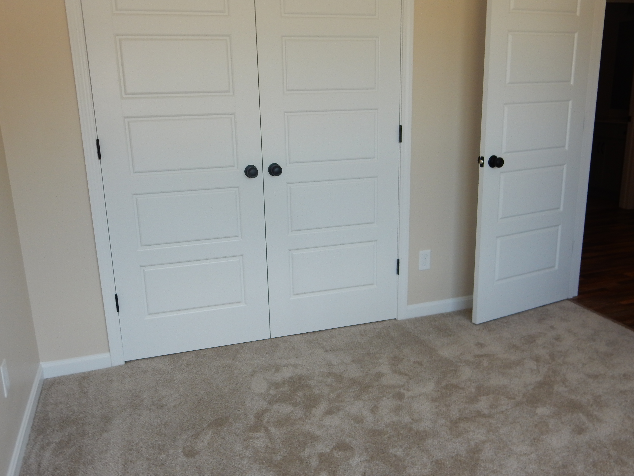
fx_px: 568
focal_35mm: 31
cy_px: 238
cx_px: 318
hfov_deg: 58.3
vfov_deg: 45.4
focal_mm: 5.4
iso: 125
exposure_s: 1/60
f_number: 4
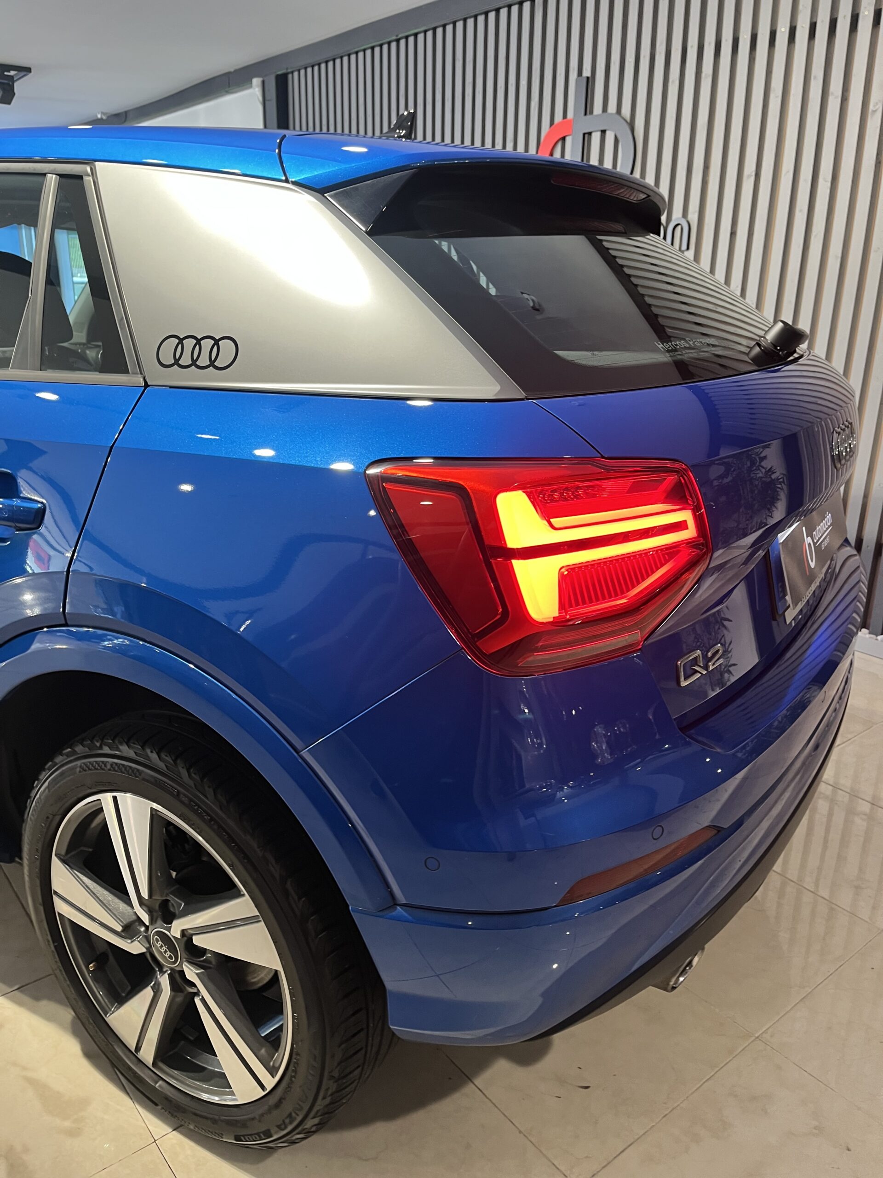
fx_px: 884
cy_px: 589
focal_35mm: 26
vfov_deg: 67.3
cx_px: 442
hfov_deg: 53.1
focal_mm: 5.1
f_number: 1.6
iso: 100
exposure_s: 1/50
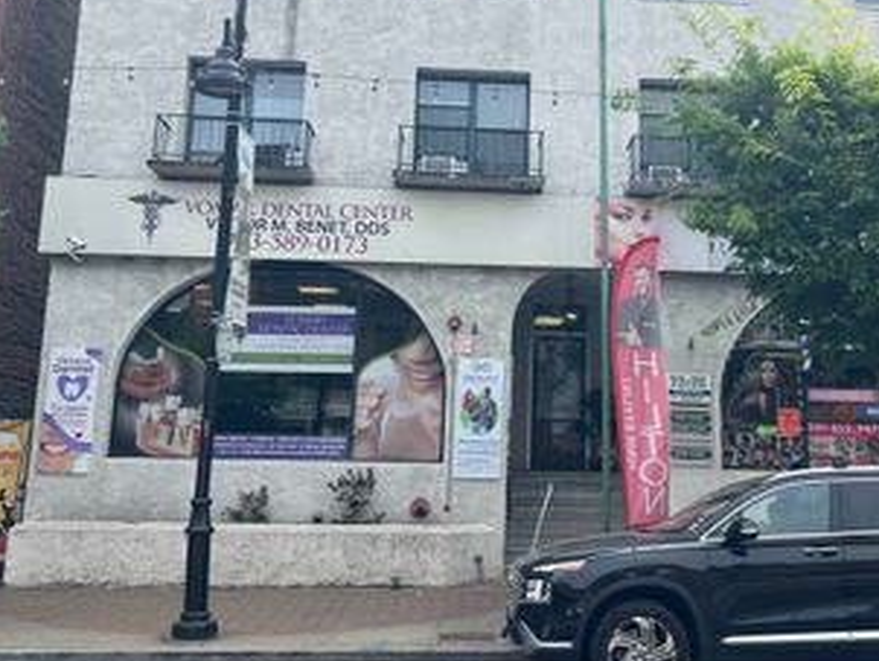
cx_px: 559
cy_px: 223
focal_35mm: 43
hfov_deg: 43.4
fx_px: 1093
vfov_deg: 33.4
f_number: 1.5
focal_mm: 5.7
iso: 50
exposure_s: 1/2299
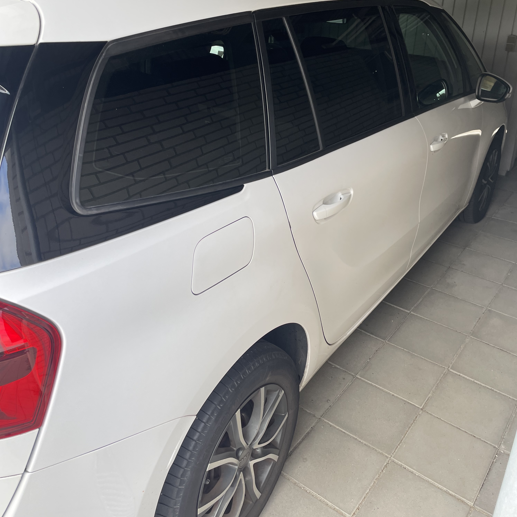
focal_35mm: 31
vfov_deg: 51.9
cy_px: 189
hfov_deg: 52.5
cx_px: 259
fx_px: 524
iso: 32
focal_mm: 4.2
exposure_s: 1/262
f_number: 1.6
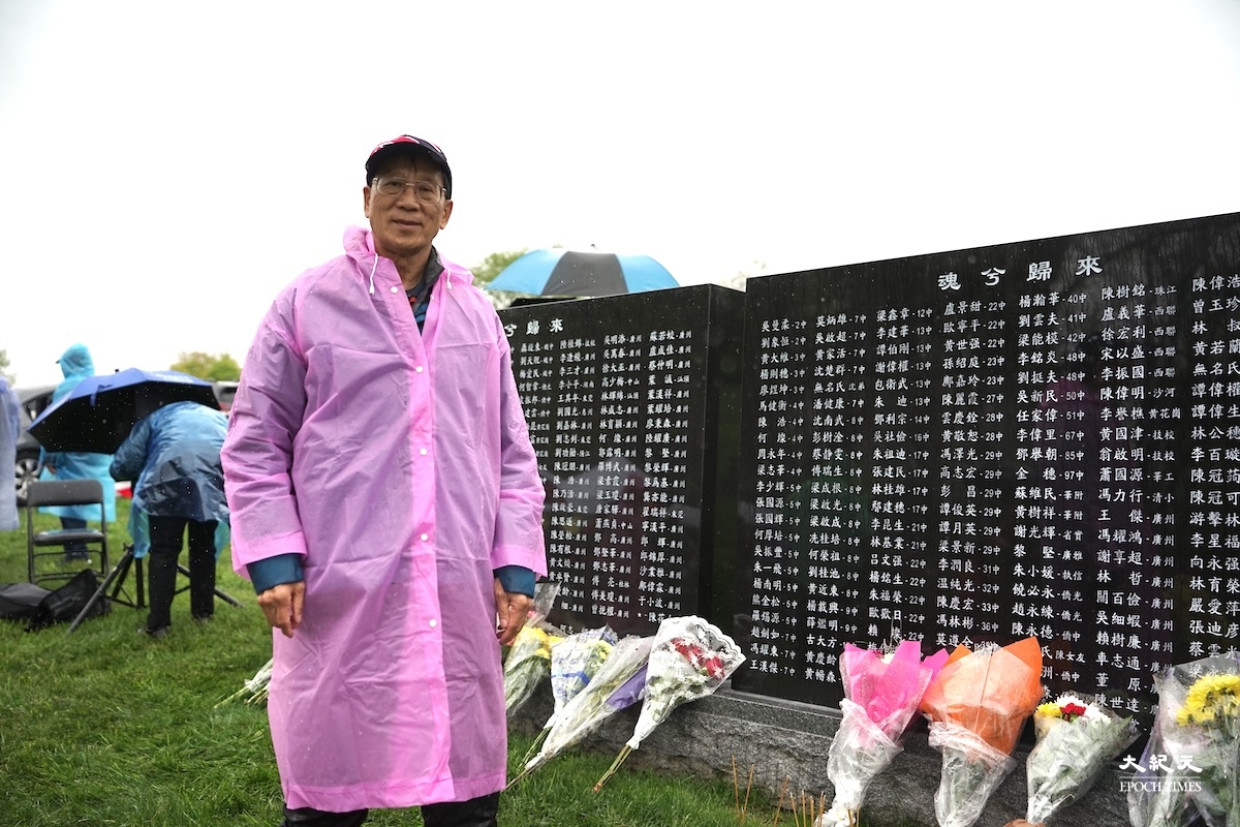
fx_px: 1205
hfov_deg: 54.4
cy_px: 414
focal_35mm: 35
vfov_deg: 37.9
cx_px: 620
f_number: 2.8
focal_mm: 35
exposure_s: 1/3200
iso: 640
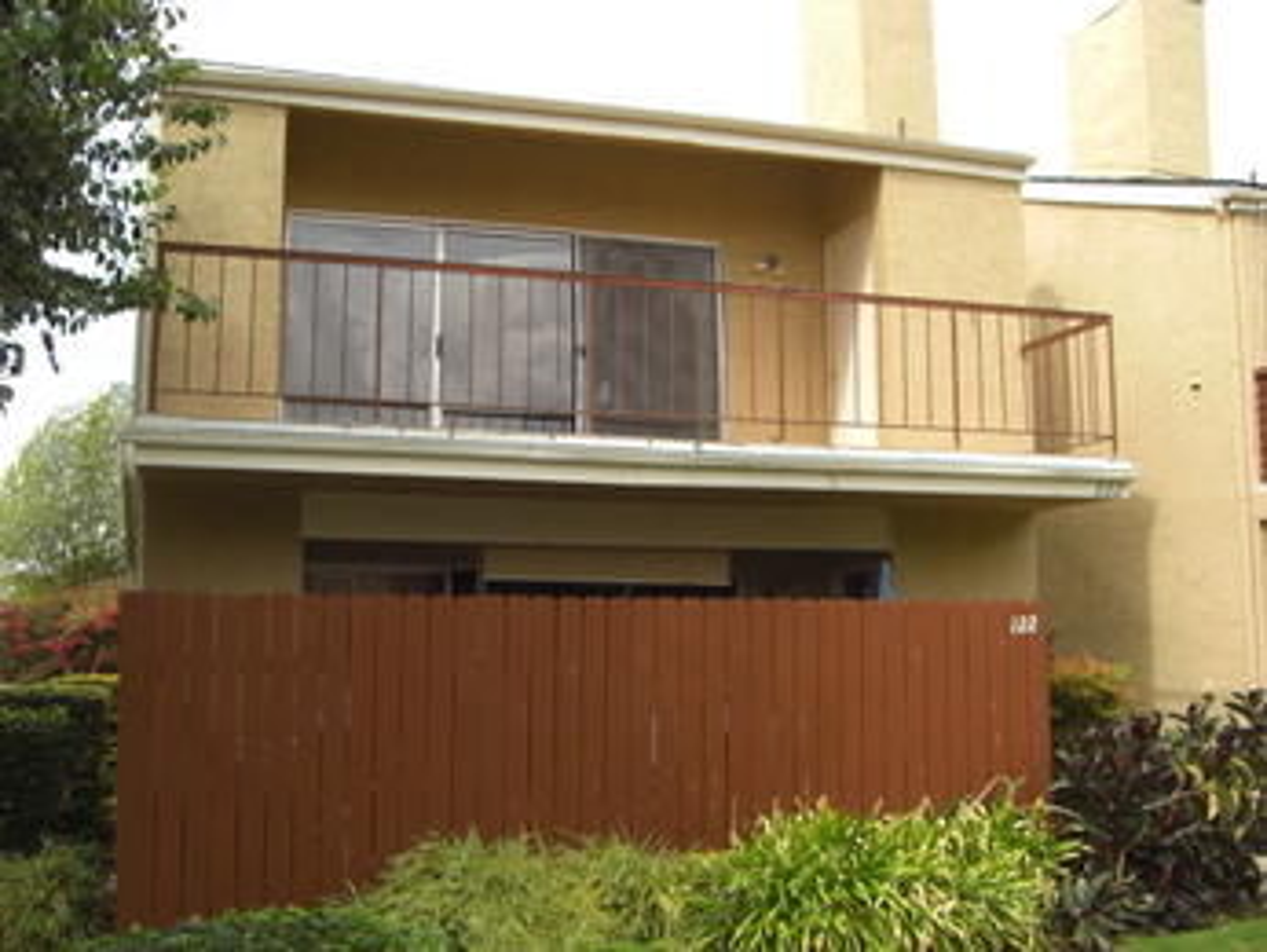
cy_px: 476
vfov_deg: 37.8
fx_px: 1392
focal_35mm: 38
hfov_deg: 48.9
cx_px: 634
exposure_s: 1/400
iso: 64
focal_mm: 6.2
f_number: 2.7
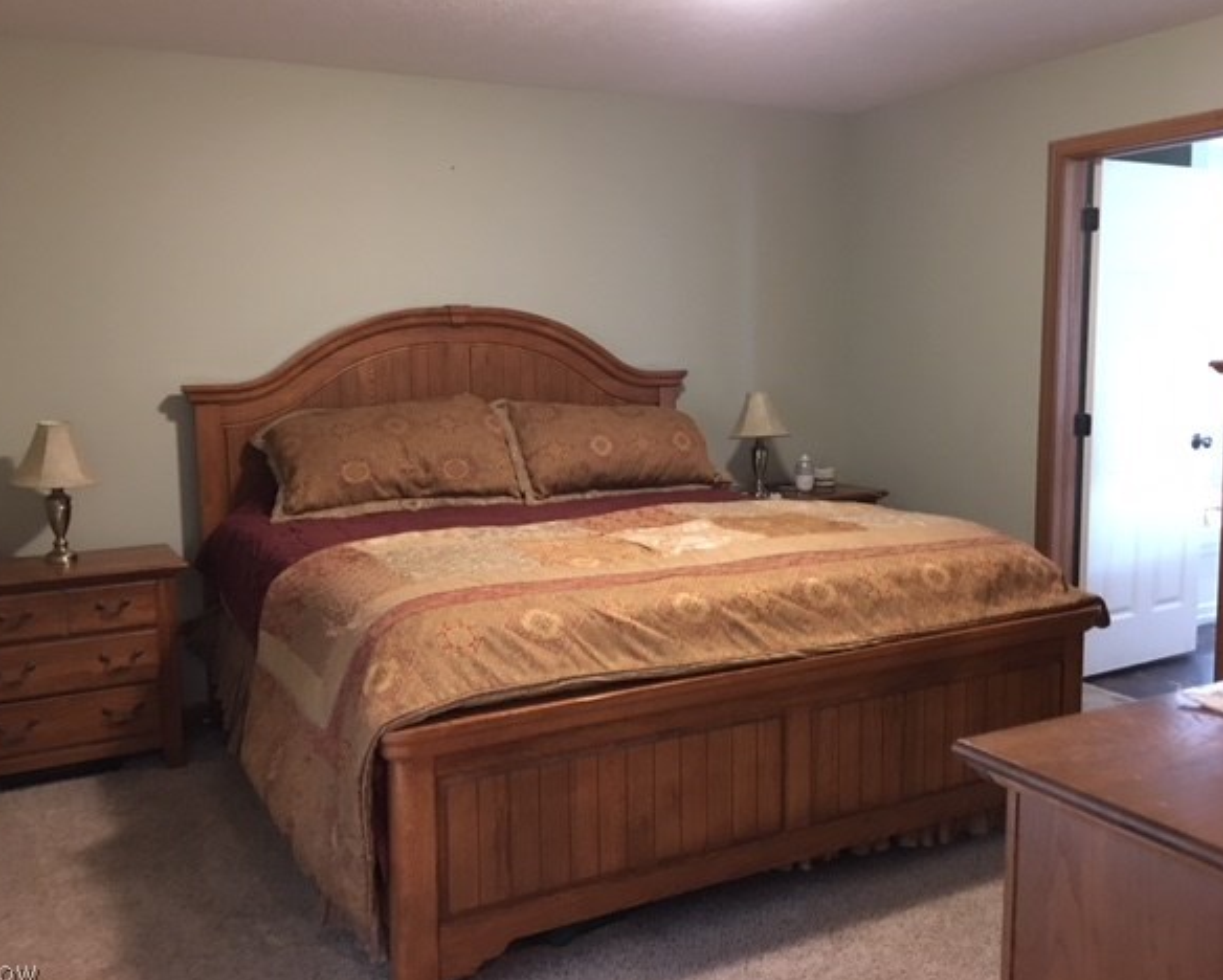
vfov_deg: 47.2
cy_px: 492
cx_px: 572
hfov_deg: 57.1
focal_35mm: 31
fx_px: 1123
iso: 80
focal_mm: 4.15
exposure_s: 1/4
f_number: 2.2
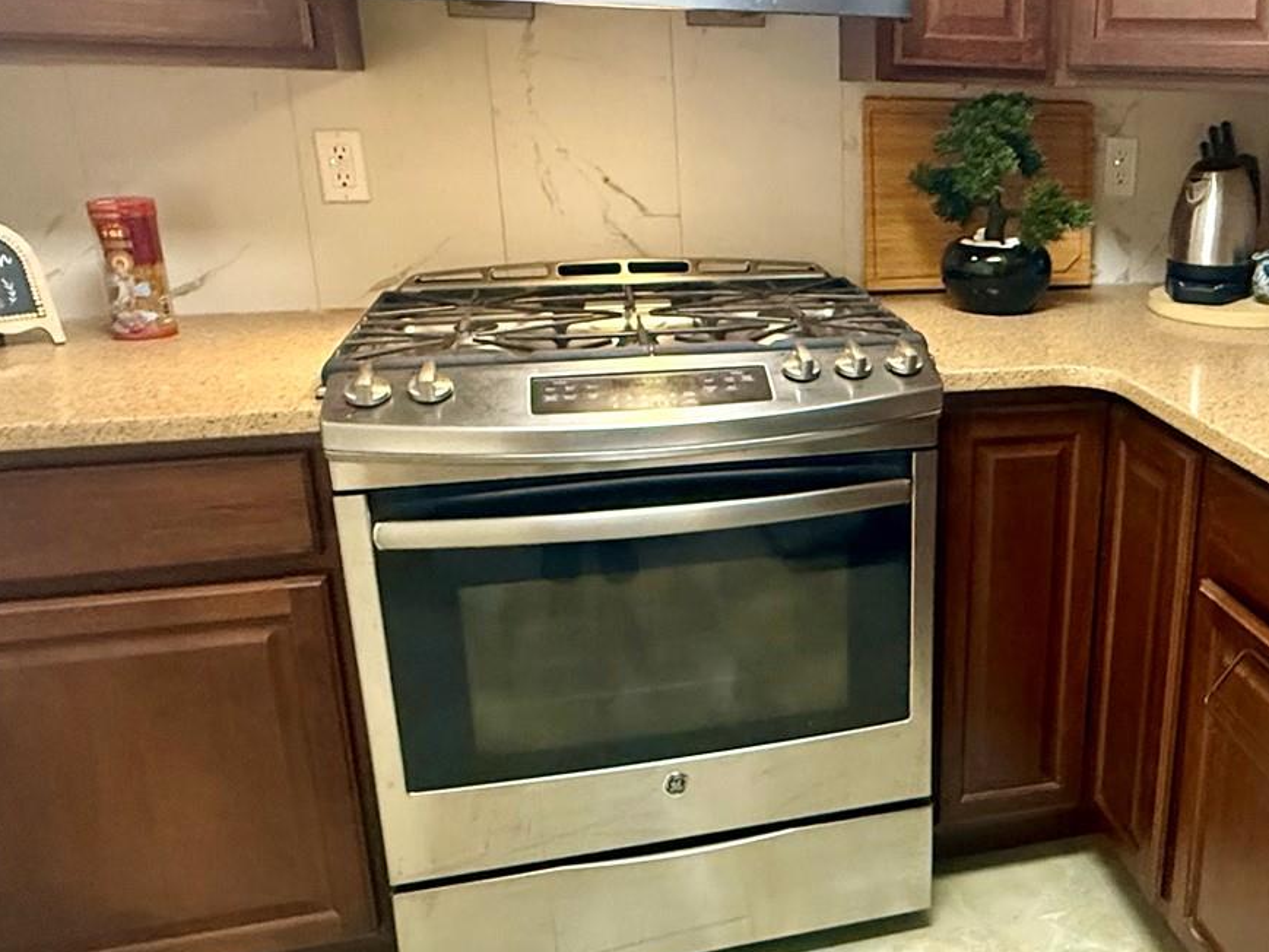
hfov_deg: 52.5
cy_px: 450
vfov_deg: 42.9
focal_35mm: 33
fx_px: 1210
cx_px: 975
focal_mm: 2.22
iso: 640
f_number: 2.2
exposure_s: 1/60
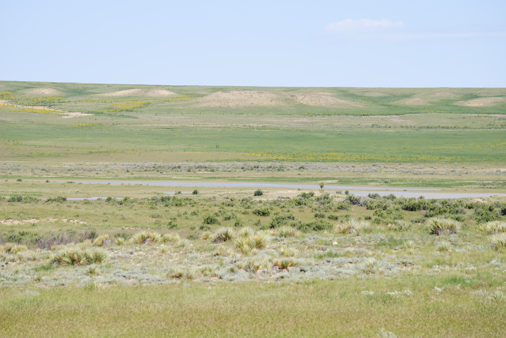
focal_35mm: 250
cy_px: 170
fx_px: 3507
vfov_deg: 5.5
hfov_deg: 8.3
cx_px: 254
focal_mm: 165
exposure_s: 1/250
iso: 110
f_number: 10
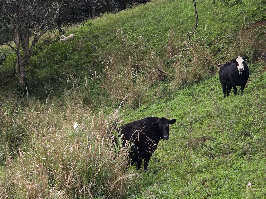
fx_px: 1153
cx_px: 39
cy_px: 26
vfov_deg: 9.9
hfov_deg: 13.1
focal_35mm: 150
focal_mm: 7.9
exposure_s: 1/120
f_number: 2.4
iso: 50
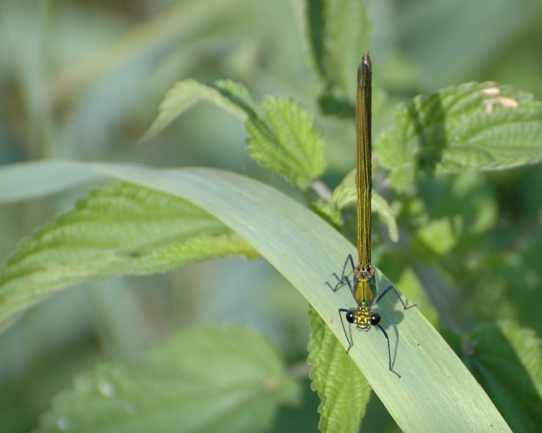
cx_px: 382
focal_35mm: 660
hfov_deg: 2.9
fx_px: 10585
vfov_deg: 2.3
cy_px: 272
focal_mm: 300
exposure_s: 1/500
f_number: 5.6
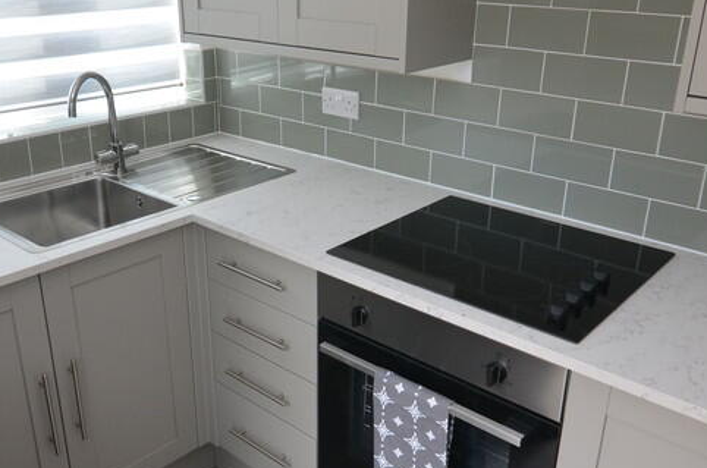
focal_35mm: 35
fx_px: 687
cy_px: 246
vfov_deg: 37.6
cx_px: 305
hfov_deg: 54.3
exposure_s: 1/125
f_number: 5.6
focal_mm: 11
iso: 400
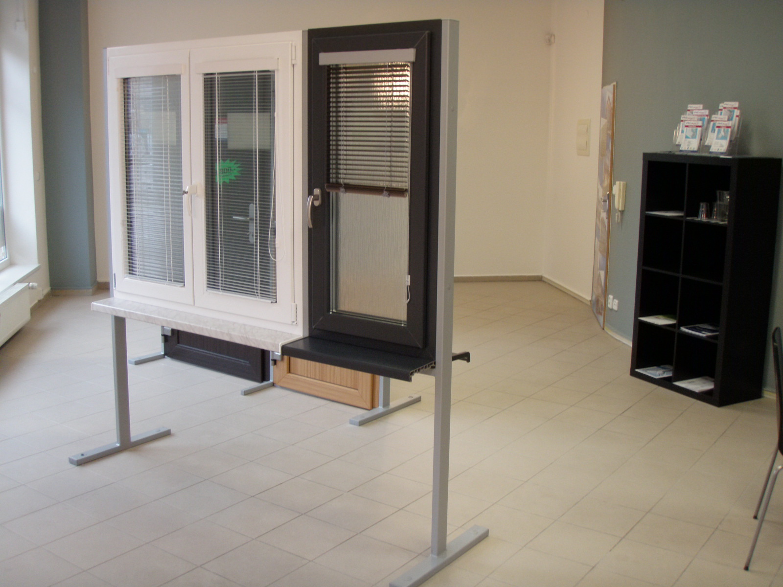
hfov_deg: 49.0
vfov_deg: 37.7
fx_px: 860
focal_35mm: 38
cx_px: 392
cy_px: 294
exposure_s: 1/10
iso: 200
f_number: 3.5
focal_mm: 6.7
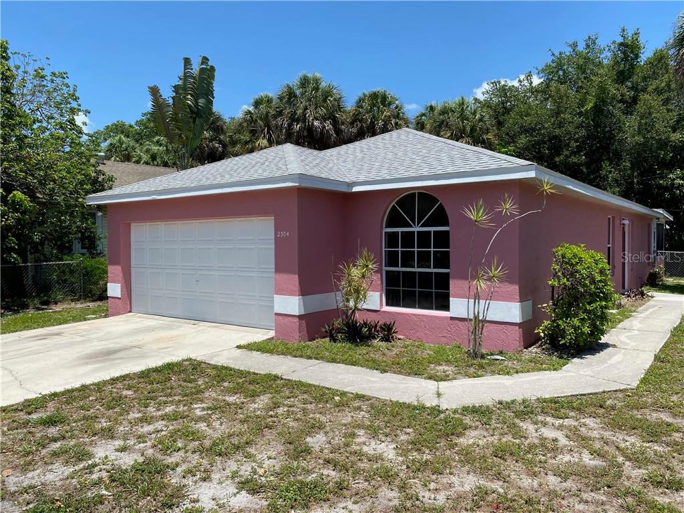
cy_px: 256
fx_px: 514
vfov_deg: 53.1
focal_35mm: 26
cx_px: 342
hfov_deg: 67.3
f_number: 1.8
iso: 32
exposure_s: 1/2817
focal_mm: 4.25
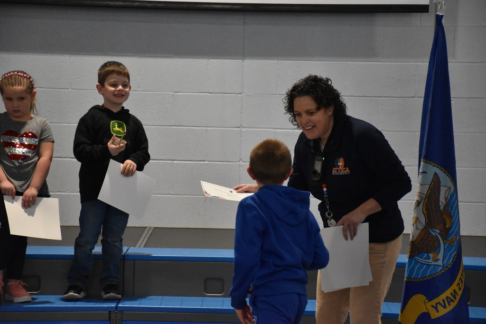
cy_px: 162
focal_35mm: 135
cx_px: 243
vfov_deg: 10.2
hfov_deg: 15.2
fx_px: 1823
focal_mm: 90
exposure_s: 1/320
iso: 6400
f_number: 5.3
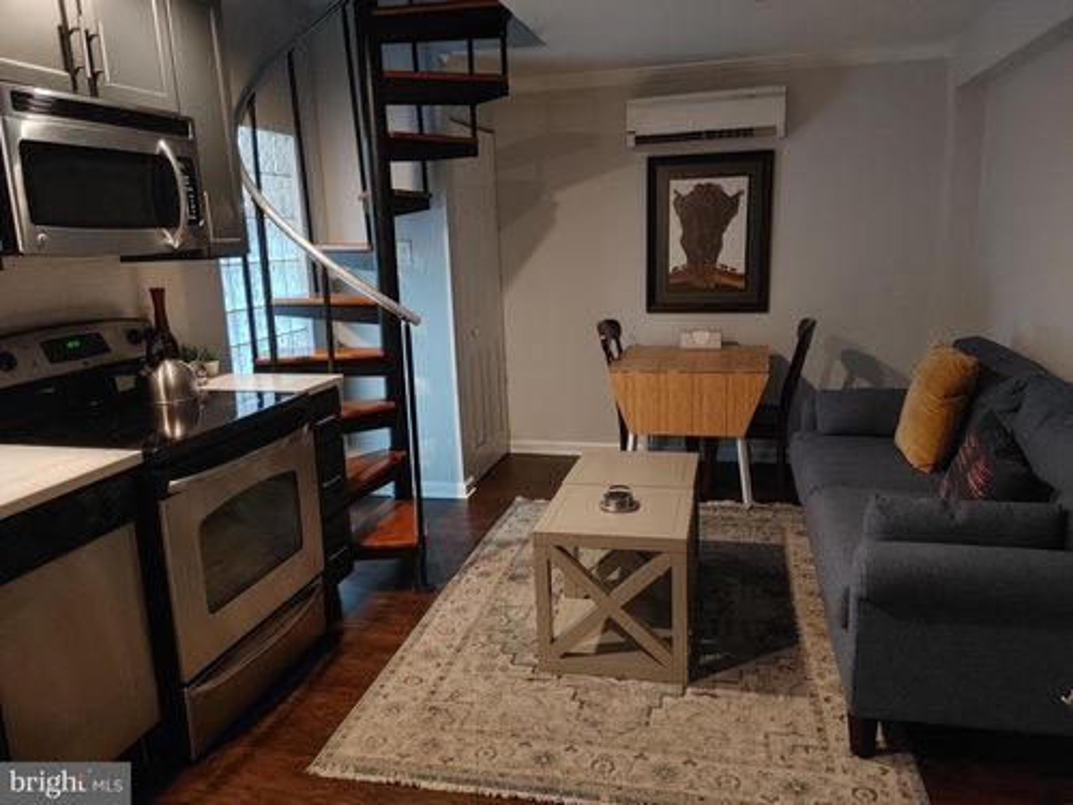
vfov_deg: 53.1
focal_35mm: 26
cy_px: 402
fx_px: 806
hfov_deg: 67.3
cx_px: 536
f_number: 1.8
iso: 800
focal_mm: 4.81
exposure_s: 1/24
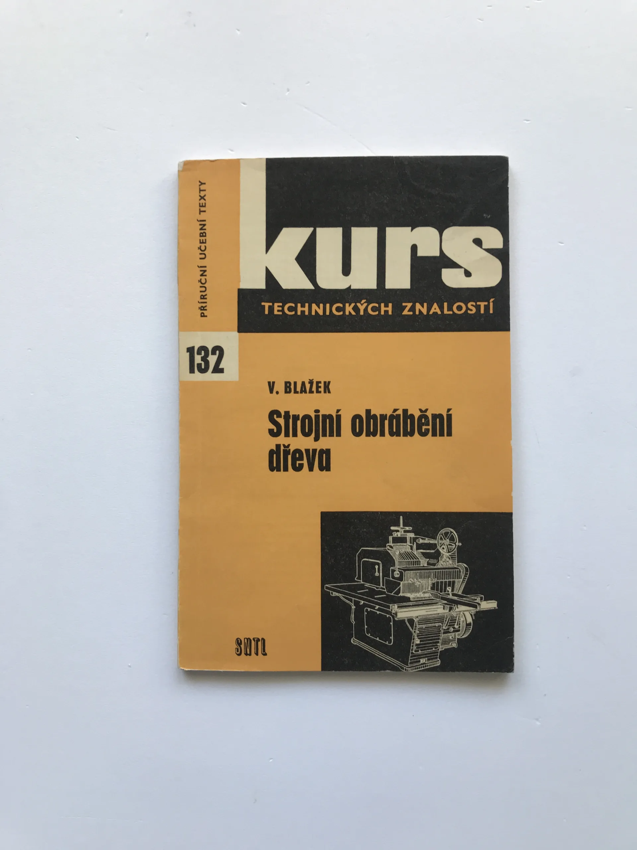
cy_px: 425
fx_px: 687
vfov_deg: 63.4
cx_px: 318
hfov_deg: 49.7
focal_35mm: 28
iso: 40
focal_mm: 3.99
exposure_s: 1/100
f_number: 1.8
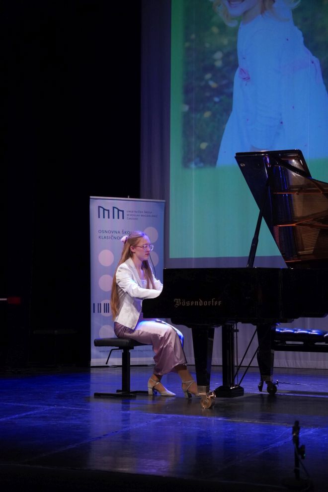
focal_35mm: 75
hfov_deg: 18.2
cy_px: 246
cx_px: 164
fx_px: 1025
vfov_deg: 27.0
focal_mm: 50
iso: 2000
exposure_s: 1/160
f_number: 2.8
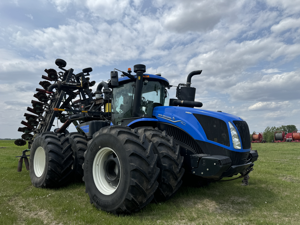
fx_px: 208
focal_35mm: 24
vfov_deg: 56.8
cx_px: 150
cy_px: 112
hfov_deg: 71.6
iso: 80
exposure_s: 1/7092
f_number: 1.78
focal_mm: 6.76
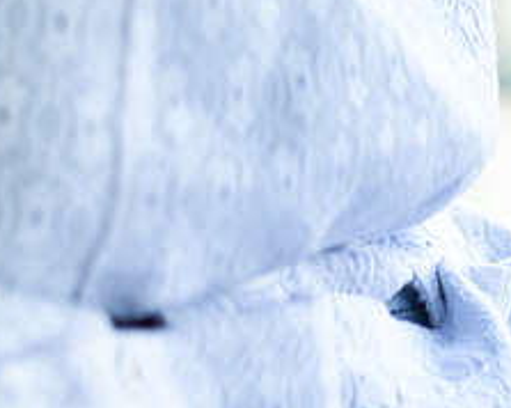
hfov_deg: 6.6
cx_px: -784
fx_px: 4201
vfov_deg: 5.5
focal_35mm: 278
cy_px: -9
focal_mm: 55
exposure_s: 1/160
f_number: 1.8
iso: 100
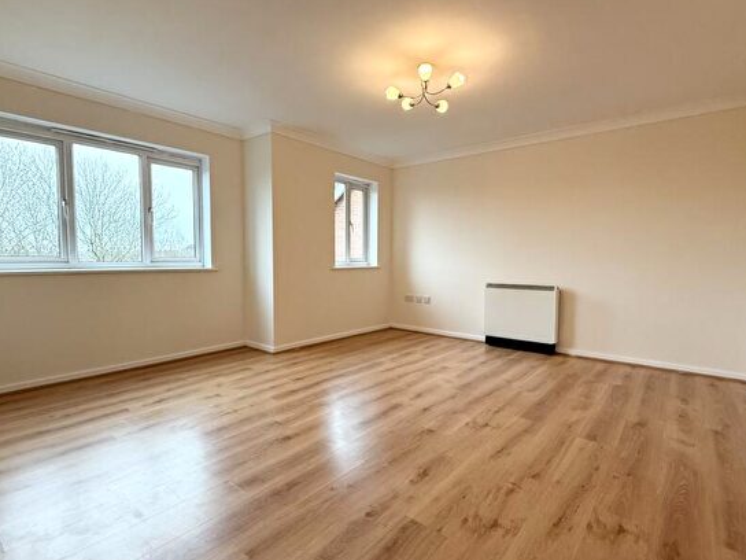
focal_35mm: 18
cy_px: 282
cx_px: 369
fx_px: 388
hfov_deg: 87.8
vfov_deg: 71.6
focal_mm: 2.22
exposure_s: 1/100
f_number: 2.2
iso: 250
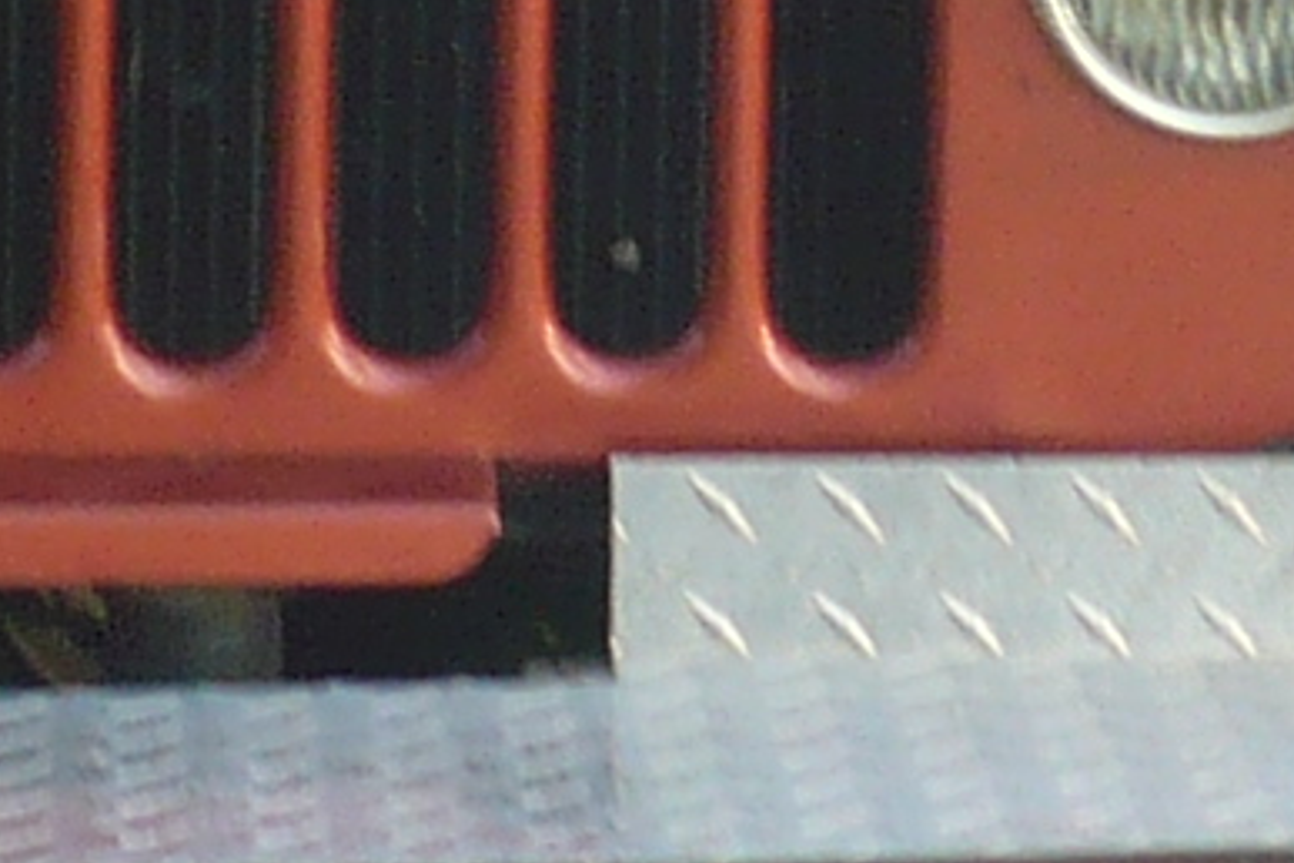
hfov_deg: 7.1
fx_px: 10387
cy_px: -733
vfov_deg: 4.7
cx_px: 936
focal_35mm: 289
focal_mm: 5.8
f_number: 2.8
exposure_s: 1/125
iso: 100
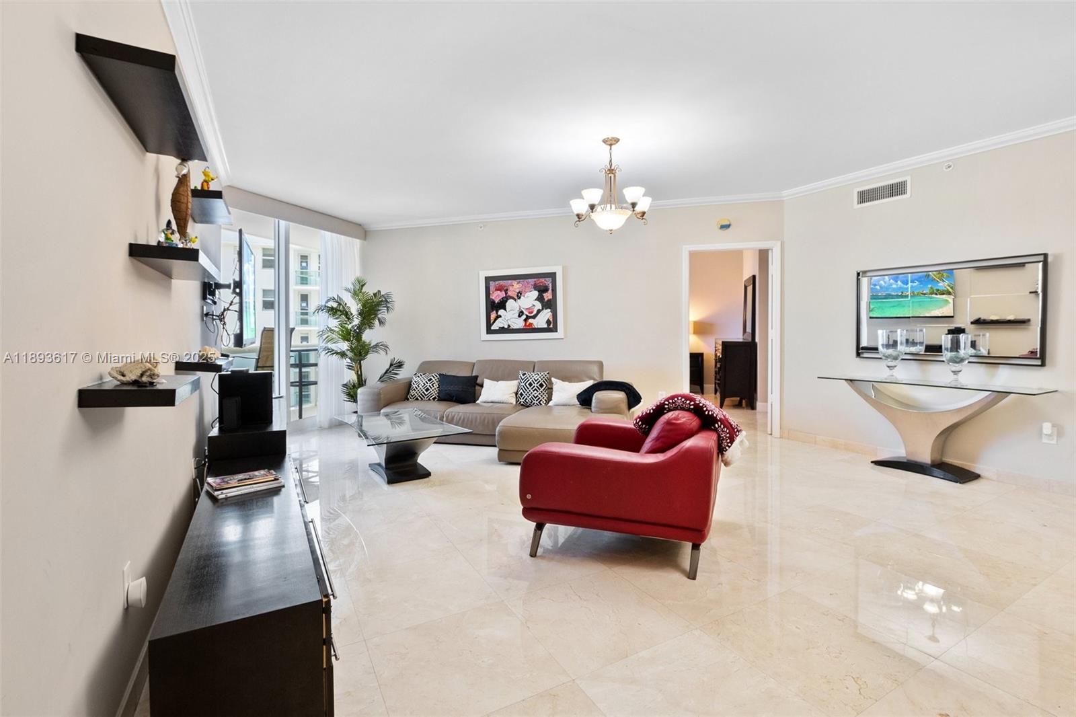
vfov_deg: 77.3
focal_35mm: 15
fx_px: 448
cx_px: 538
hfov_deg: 100.4
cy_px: 358
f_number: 8
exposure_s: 1/8
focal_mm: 10
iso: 200
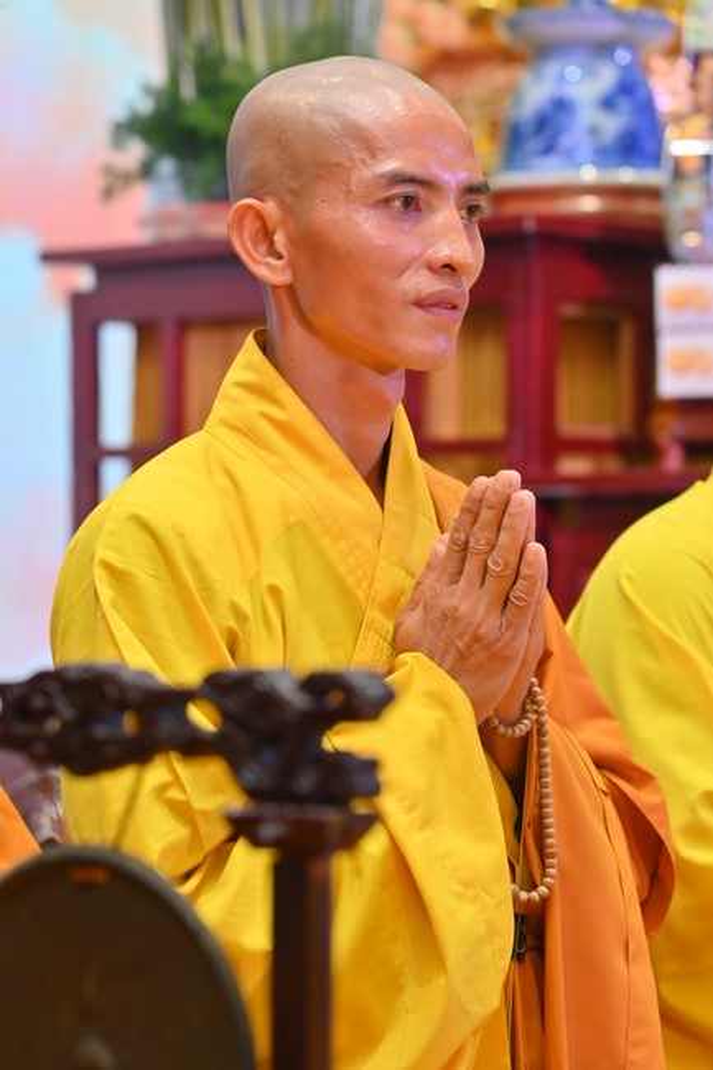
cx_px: 356
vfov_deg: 17.1
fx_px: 3567
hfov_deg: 11.4
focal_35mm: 120
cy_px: 535
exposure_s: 1/100
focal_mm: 120
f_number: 5.6
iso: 1250
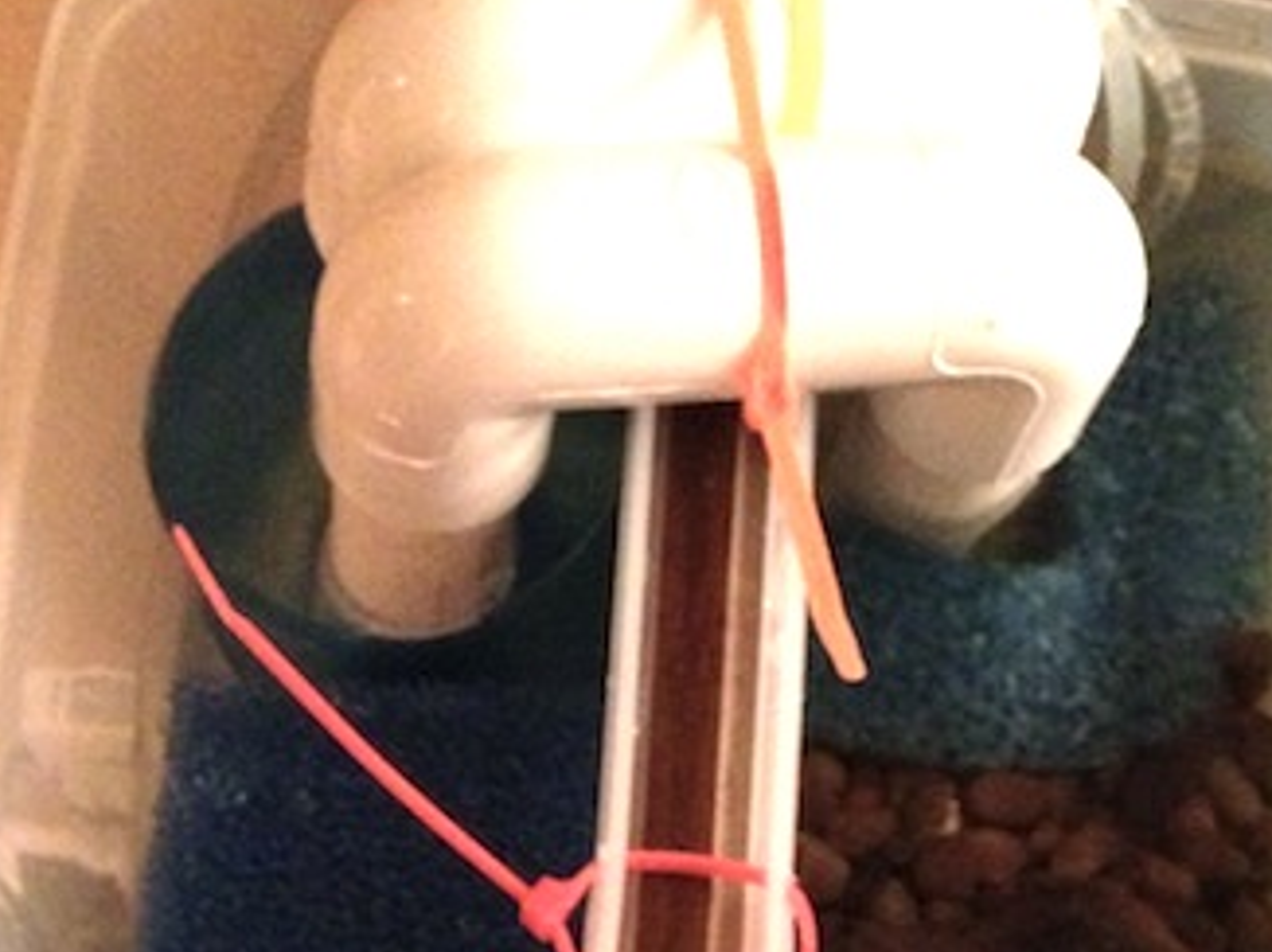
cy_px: 878
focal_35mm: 86
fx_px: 3158
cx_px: 714
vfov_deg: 16.9
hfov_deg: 22.8
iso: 800
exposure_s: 1/15
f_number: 2.4
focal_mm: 4.28
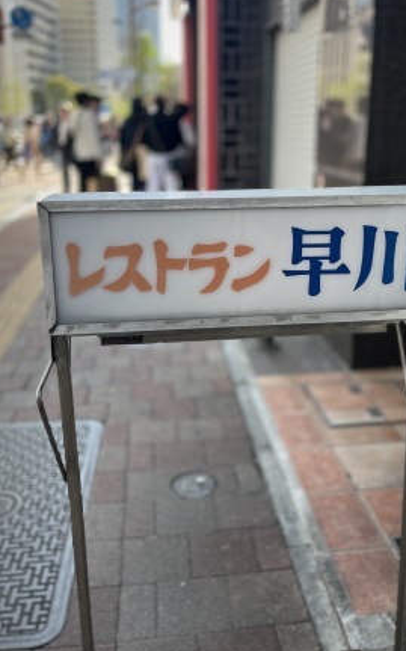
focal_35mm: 32
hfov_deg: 39.3
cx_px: 235
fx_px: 567
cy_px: 285
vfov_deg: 59.5
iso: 50
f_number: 1.6
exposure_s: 1/388
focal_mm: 5.1
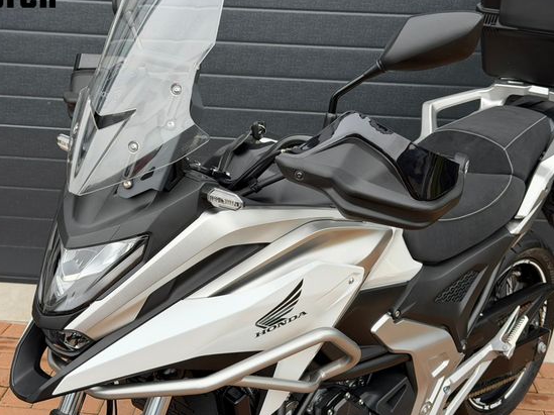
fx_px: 896
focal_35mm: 56
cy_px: 183
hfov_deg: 34.3
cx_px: 249
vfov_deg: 26.1
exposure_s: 1/429
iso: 80
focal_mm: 6.76
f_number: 1.78
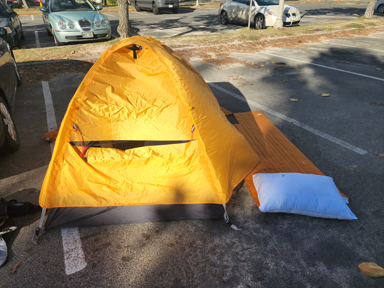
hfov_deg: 73.9
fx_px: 255
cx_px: 192
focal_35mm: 23
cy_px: 144
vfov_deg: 58.9
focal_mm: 6.4
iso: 12
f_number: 1.8
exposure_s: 1/838
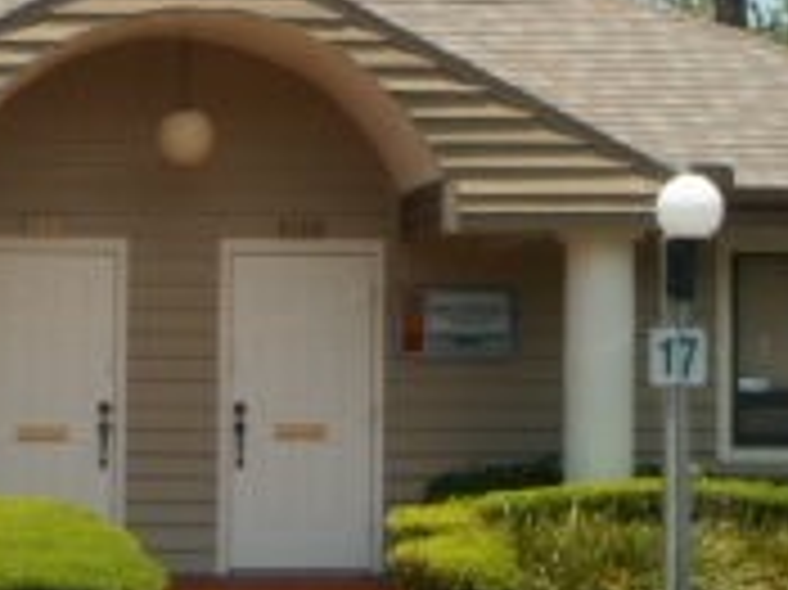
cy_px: 171
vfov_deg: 11.2
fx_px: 3003
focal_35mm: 132
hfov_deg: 14.8
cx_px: 90
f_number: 5.6
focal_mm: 6.3
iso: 100
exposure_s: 1/400
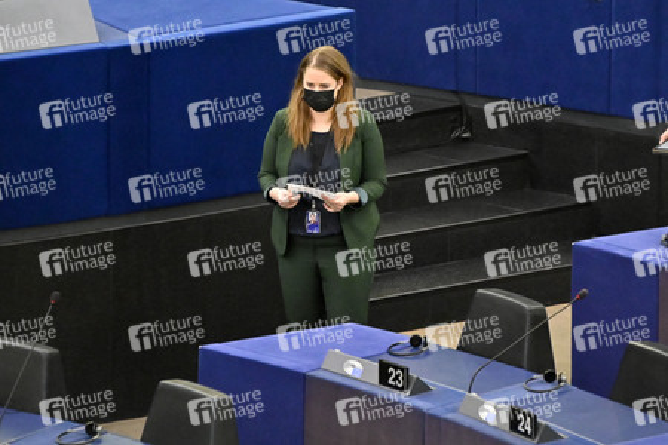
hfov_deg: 6.4
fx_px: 5937
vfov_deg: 4.3
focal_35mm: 320
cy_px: 222
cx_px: 334
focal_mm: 320
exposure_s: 1/400
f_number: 6.3
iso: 6400
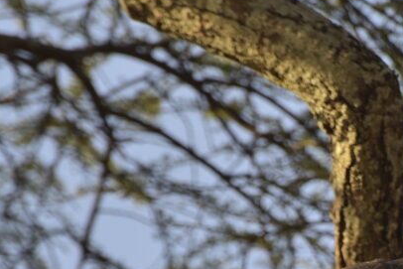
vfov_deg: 1.8
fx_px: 8466
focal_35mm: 756
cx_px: 364
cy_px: 292
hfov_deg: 2.7
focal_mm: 300
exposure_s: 1/250
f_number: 5.6
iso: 80
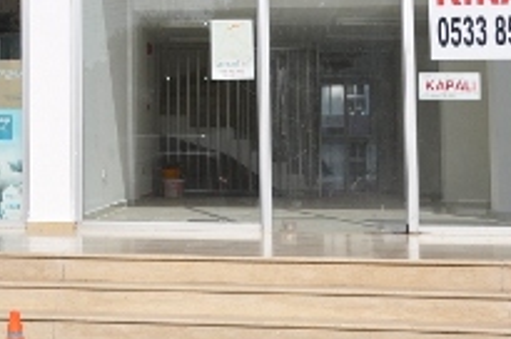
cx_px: -160
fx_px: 1460
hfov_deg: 18.4
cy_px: 9
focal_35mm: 103
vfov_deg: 13.1
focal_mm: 22
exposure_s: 1/2000
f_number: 8
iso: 360
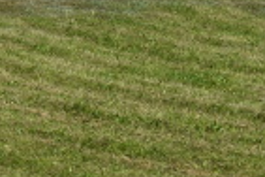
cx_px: -680
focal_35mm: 273
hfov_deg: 6.5
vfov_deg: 4.8
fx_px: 2007
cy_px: -344
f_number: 11
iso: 200
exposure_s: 1/500
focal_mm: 25
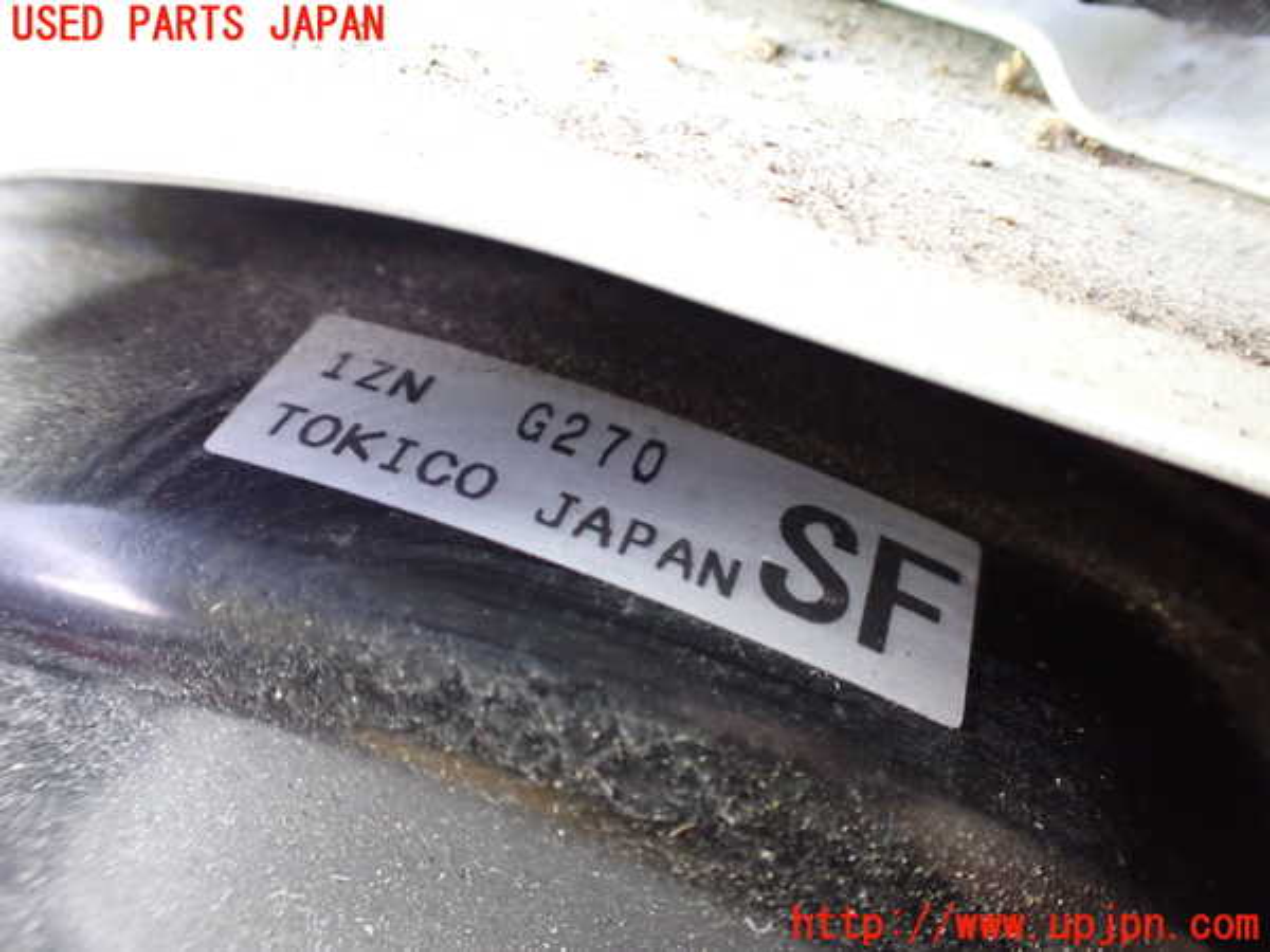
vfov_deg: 46.8
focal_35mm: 30
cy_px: 476
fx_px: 1101
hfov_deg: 60.0
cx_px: 635
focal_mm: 5.4
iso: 800
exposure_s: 1/40
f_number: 2.3
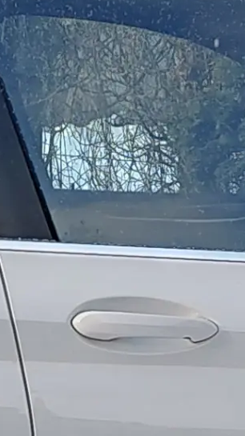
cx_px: 136
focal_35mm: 183
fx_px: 2116
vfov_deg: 11.7
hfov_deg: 6.6
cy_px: 344
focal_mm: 4.69
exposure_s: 1/700
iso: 50
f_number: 1.8
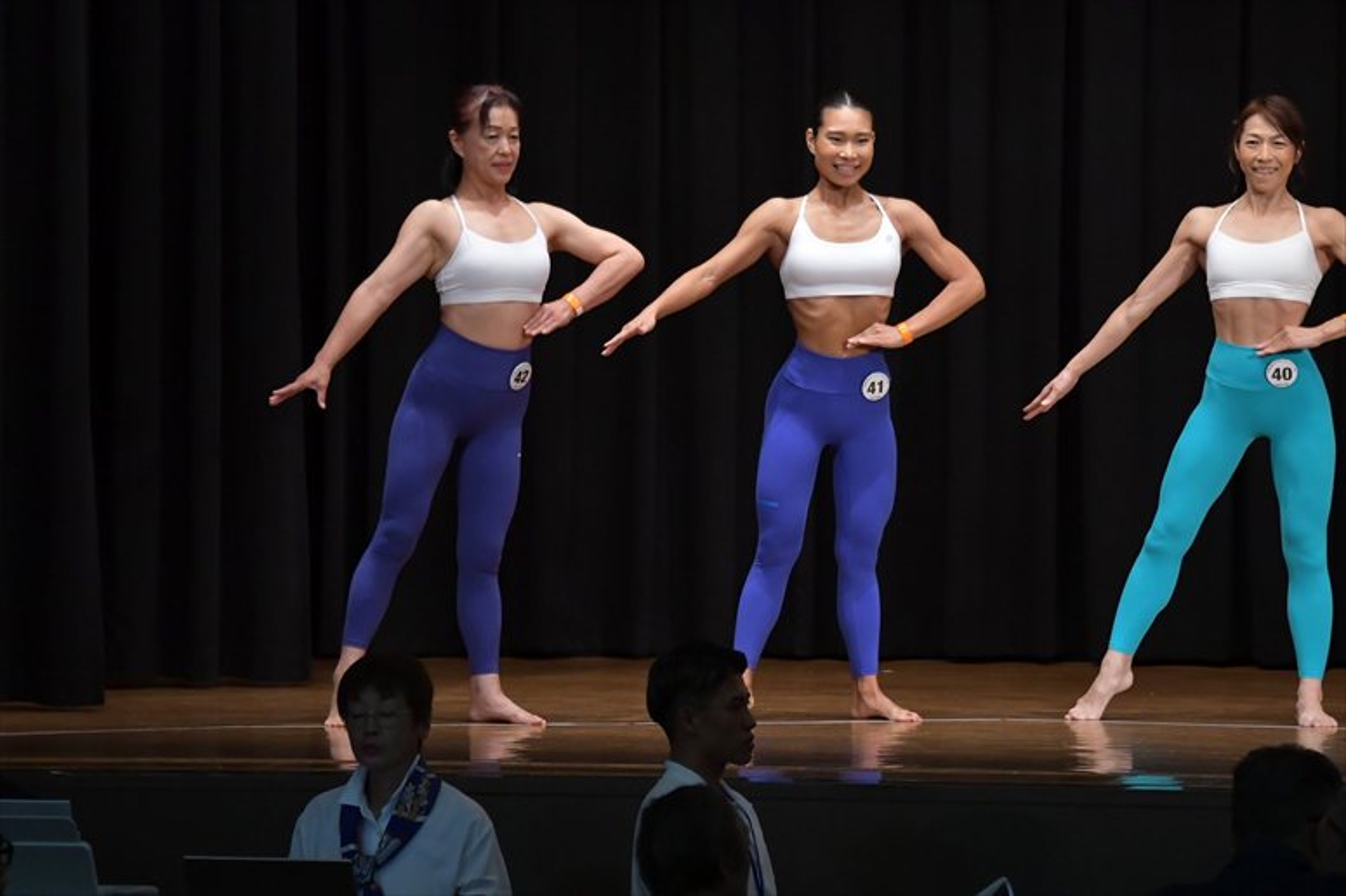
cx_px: 673
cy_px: 448
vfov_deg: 6.8
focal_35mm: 202
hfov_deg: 10.2
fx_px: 7549
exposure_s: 1/400
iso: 4000
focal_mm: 135
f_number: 5.6
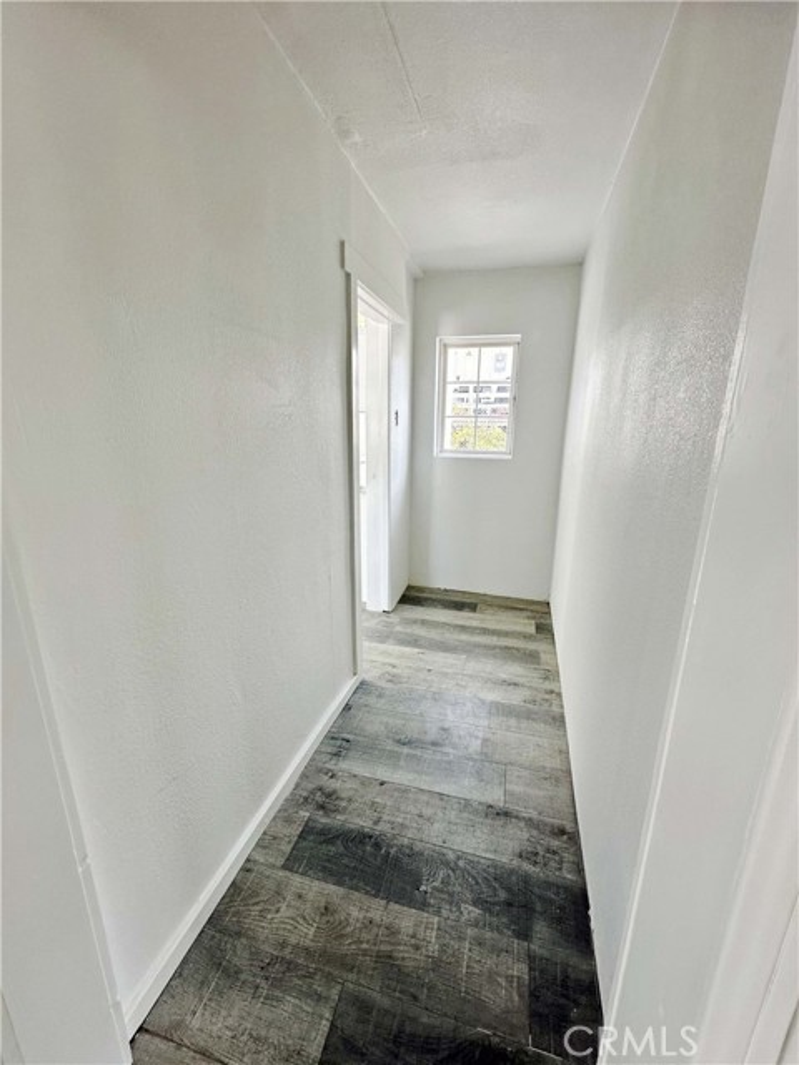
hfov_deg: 85.7
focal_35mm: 14
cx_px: 400
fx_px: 431
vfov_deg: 102.1
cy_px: 532
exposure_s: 1/120
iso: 80
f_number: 2.2
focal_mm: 2.22
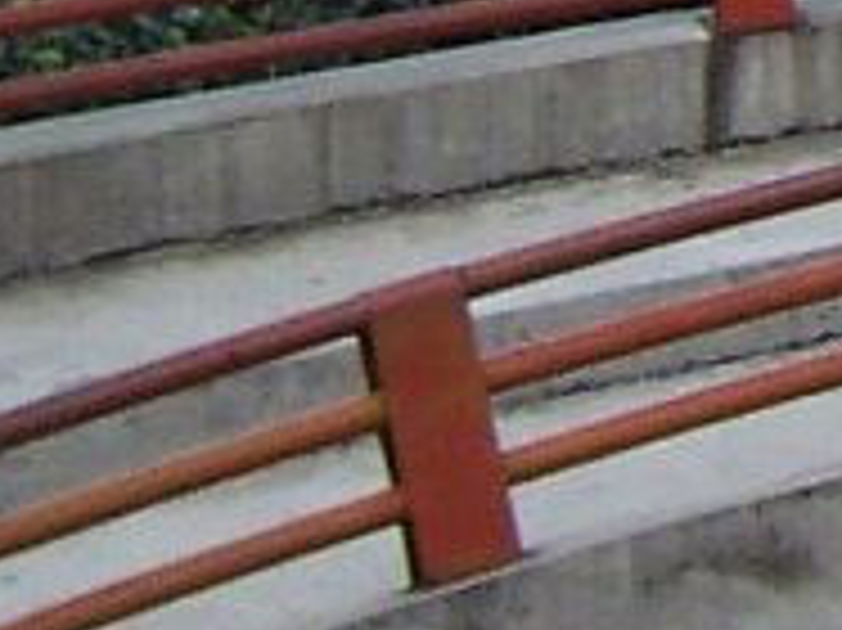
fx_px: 5785
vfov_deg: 5.9
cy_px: -963
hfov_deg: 7.8
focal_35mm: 238
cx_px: 1927
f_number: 2.8
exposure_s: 1/250
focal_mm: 5.6
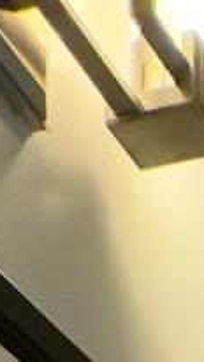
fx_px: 1095
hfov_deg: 8.3
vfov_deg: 10.0
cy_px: 1220
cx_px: 693
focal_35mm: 114
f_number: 2.2
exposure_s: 1/60
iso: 500
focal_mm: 2.22
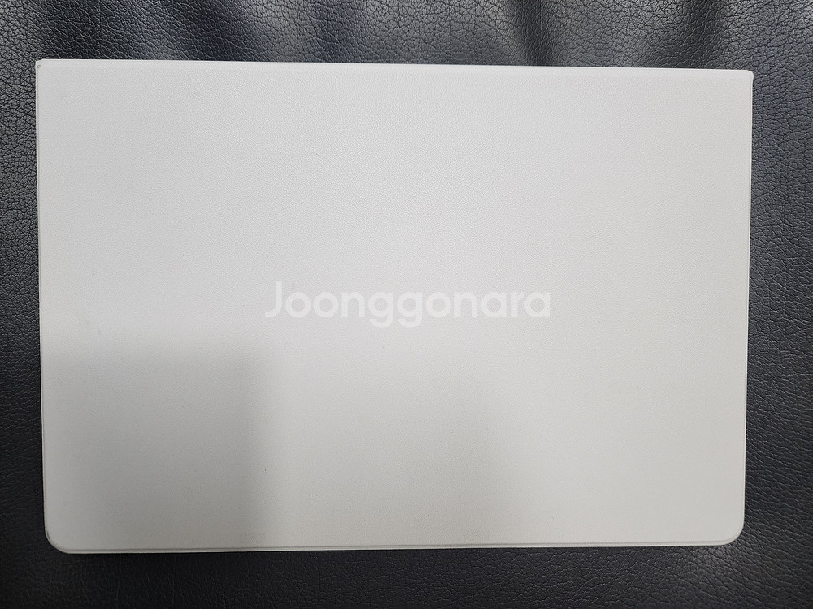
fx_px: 540
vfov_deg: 58.9
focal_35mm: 23
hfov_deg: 73.9
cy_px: 304
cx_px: 406
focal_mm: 6.4
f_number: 1.8
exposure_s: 1/120
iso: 320
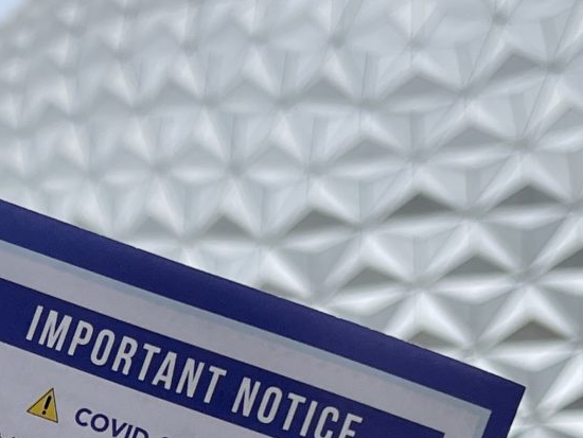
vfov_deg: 11.4
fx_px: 2039
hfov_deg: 16.1
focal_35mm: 121
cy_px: 766
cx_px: 65
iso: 32
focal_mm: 5.1
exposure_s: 1/1534
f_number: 1.6
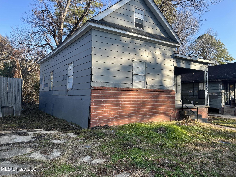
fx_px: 177
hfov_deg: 67.3
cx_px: 118
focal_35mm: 26
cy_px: 88
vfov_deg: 53.1
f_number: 1.5
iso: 50
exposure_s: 1/965
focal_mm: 5.7
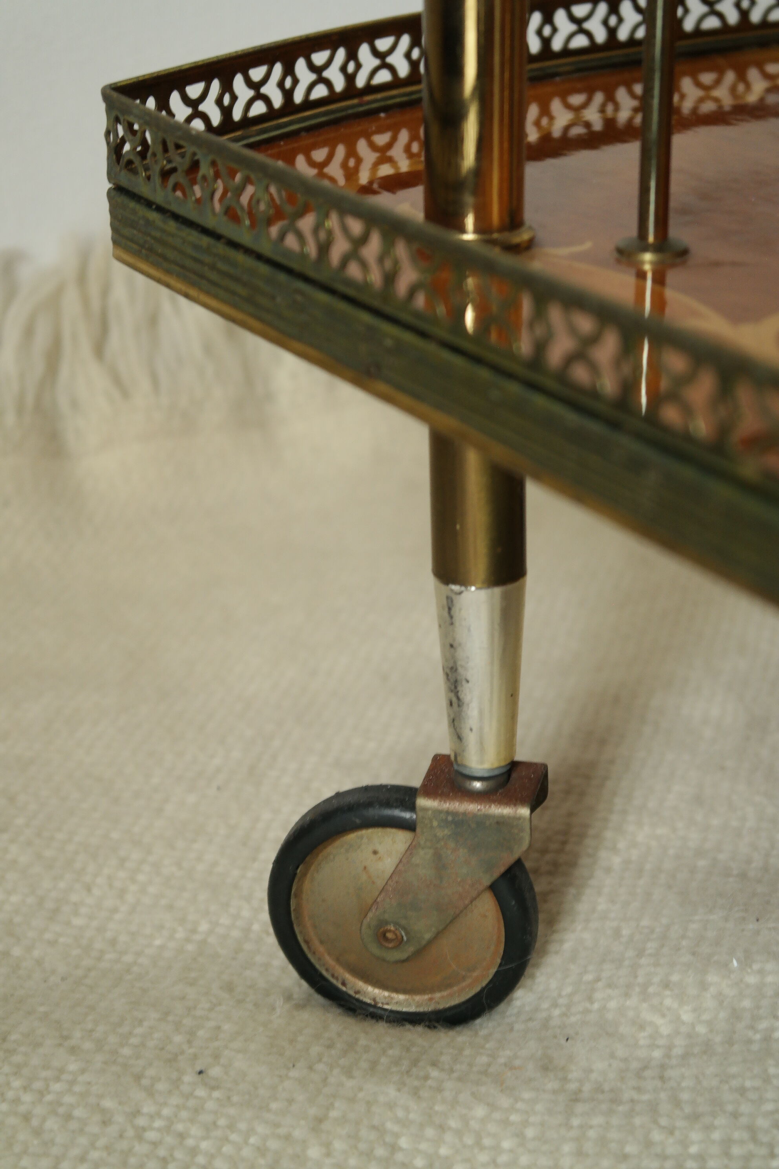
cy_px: 584
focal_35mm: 77
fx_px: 2499
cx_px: 390
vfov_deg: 26.3
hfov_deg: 17.7
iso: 800
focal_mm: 50
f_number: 5.6
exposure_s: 1/30
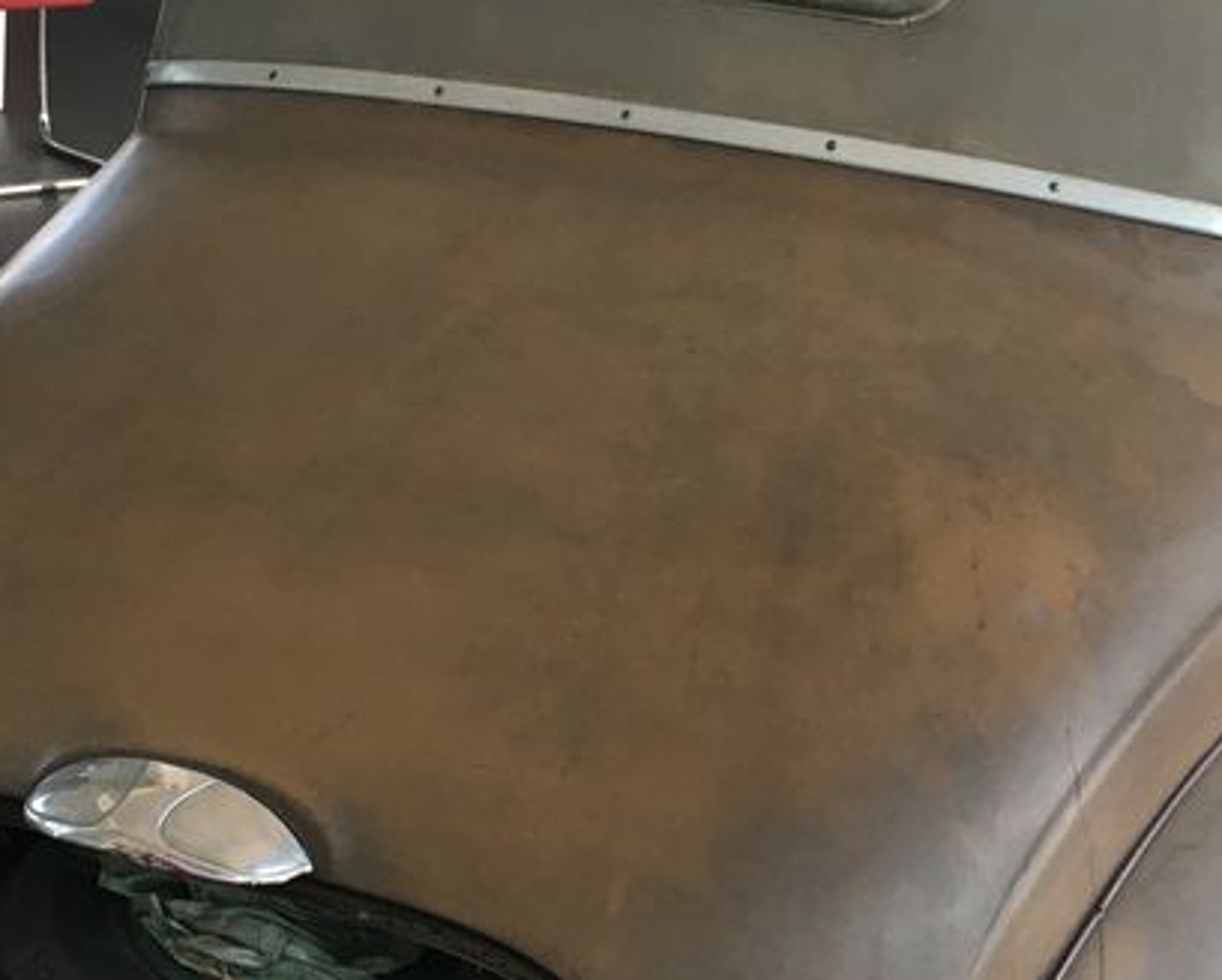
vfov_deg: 21.5
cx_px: 701
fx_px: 2570
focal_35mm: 71
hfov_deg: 26.7
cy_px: 689
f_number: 2.2
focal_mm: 4.15
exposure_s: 1/33
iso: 25
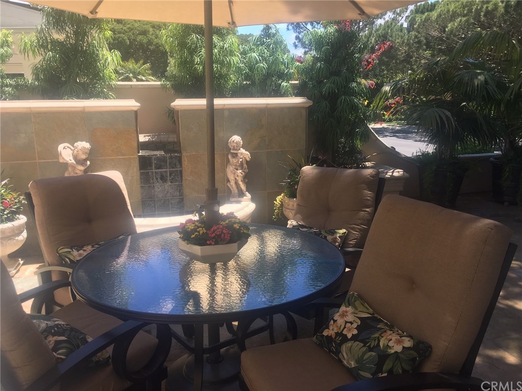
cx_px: 261
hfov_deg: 61.7
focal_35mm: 29
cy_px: 196
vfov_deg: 48.2
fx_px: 437
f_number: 2.2
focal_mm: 4.15
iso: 25
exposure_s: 1/409
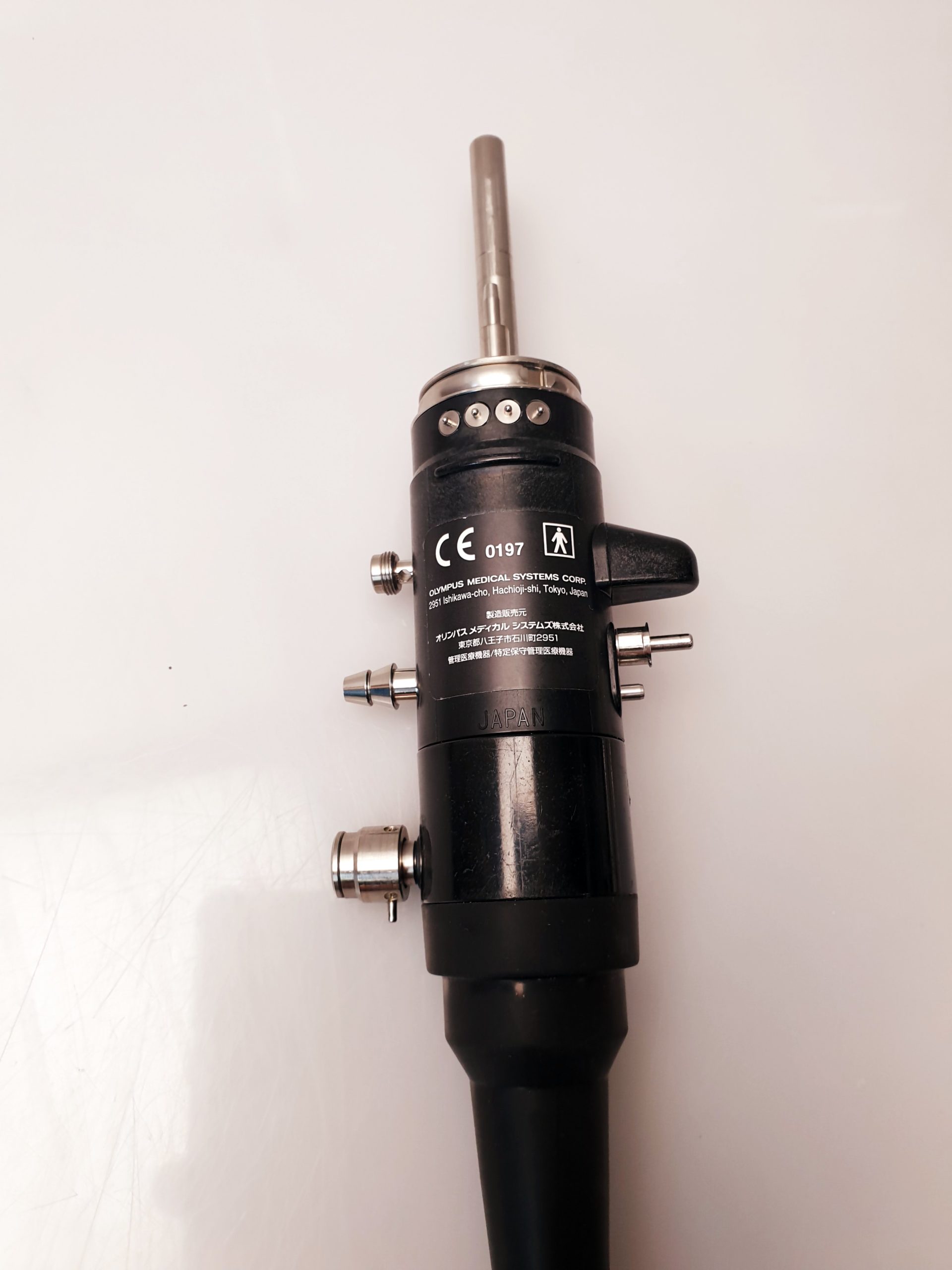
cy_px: 635
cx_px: 476
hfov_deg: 53.1
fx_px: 953
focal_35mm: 26
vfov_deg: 67.3
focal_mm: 4.3
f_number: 2.4
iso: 64
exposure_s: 1/50
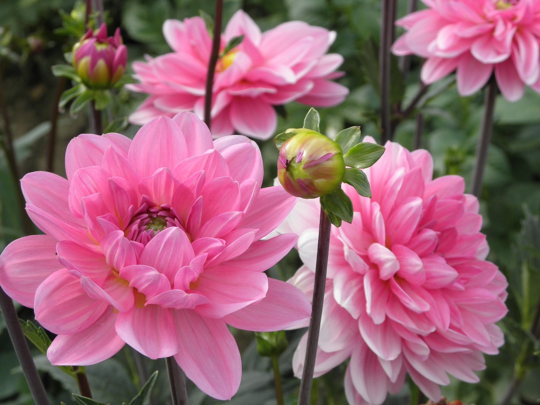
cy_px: 202
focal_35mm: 105
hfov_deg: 18.7
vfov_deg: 14.1
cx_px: 270
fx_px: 1638
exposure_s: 1/160
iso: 64
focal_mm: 18.76
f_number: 5
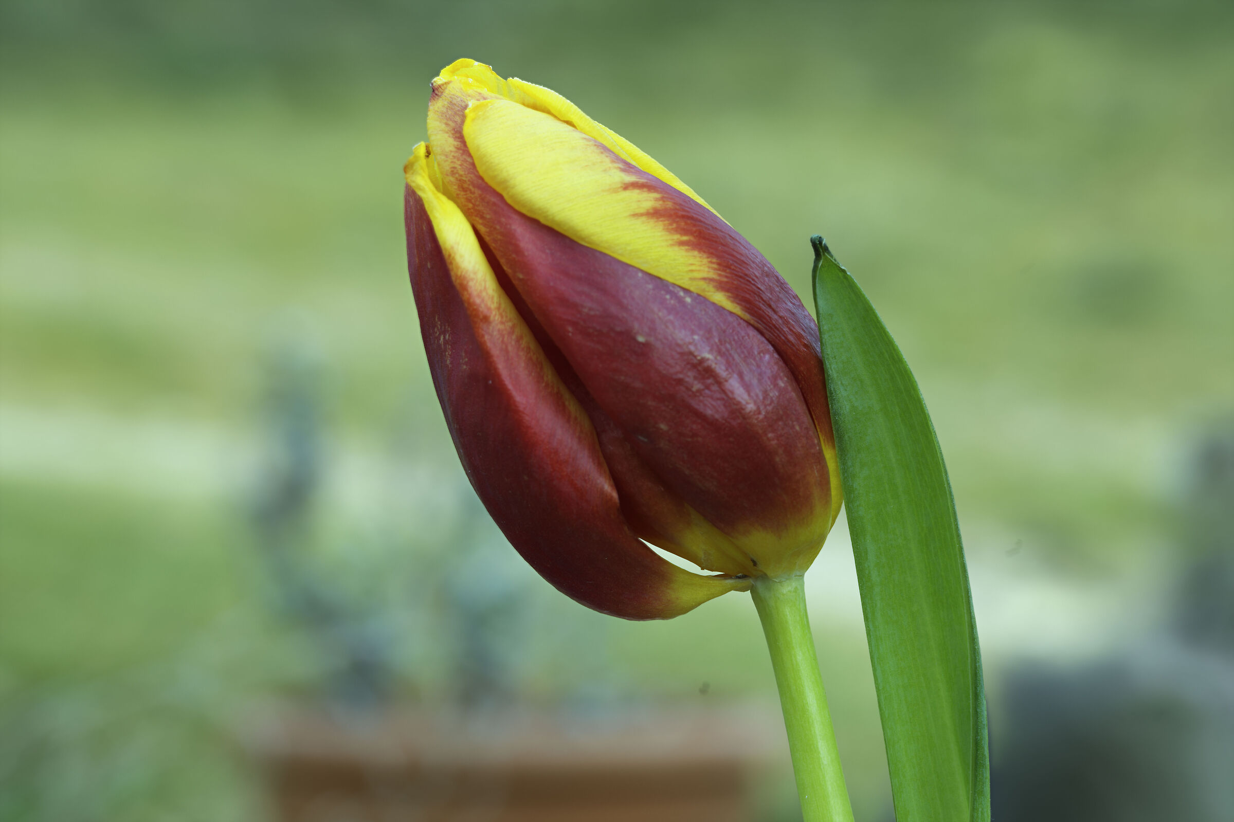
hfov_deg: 19.5
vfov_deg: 13.0
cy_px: 411
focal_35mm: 105
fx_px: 3598
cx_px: 617
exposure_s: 1/30
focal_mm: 105
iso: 79
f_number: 11
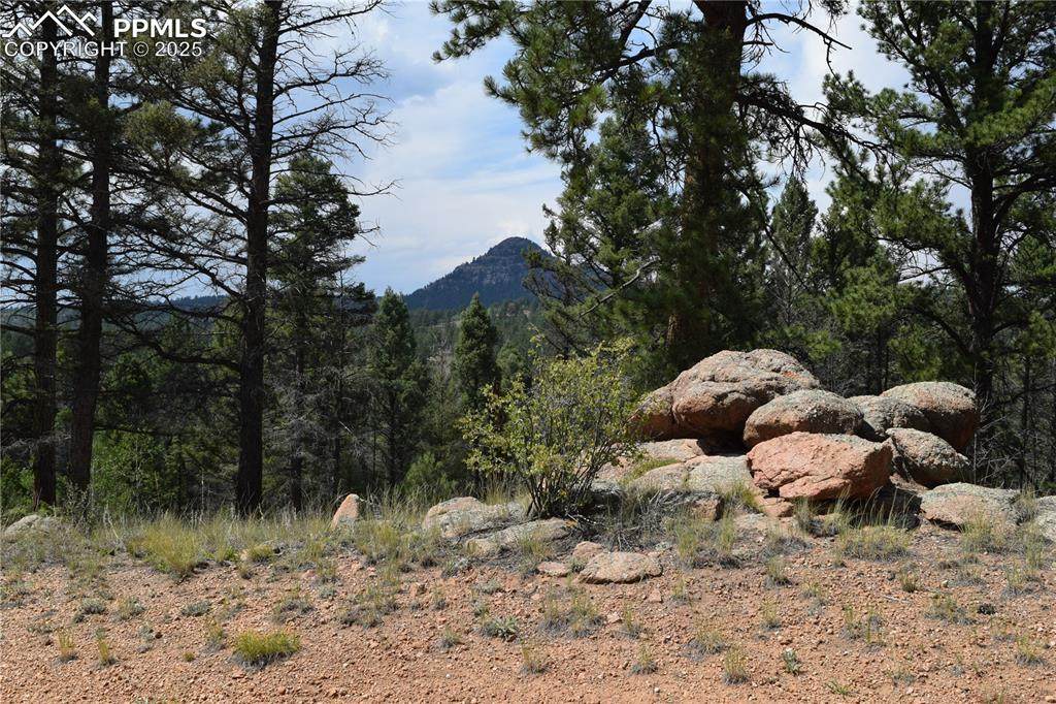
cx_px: 528
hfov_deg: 51.3
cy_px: 352
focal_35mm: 38
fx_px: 1100
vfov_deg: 35.5
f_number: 10
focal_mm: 25
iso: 200
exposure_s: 1/400
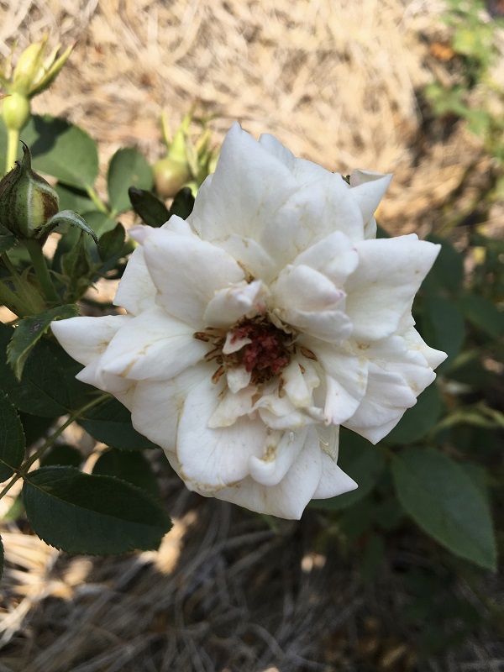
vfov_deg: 61.7
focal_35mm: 29
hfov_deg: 48.2
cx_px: 252
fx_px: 563
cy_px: 336
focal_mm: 4.15
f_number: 2.2
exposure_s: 1/855
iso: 25
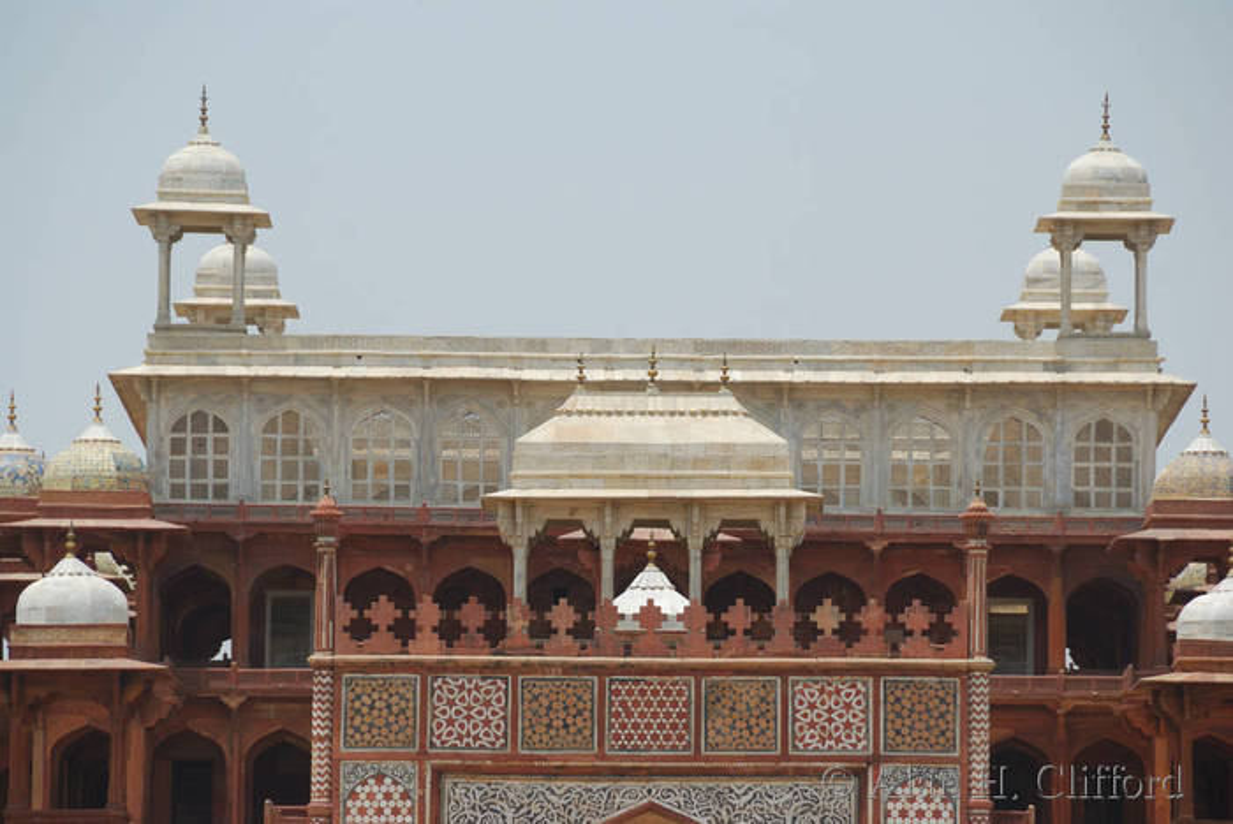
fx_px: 10283
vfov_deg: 4.6
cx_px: 616
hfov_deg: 6.9
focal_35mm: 300
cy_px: 412
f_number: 8
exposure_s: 1/250
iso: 100
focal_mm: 200
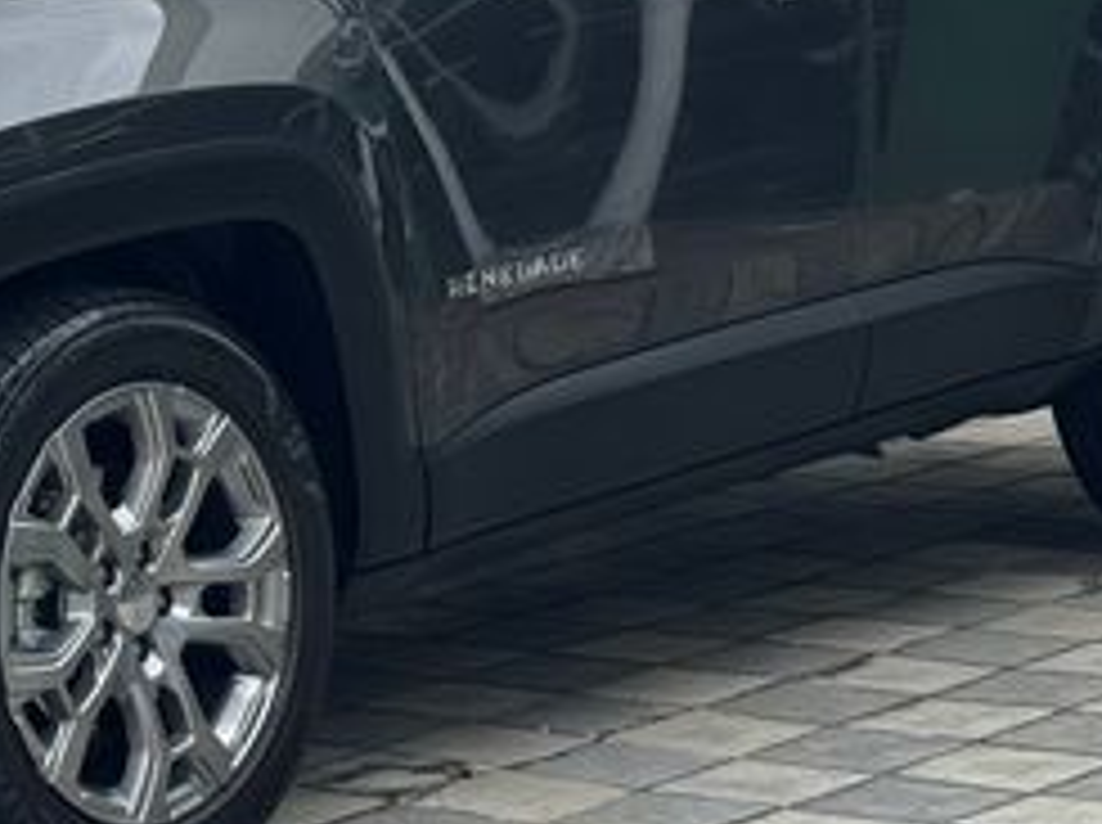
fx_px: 5054
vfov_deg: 9.2
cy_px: -63
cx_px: 67
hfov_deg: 12.3
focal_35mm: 159
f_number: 1.78
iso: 64
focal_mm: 6.76
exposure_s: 1/1312
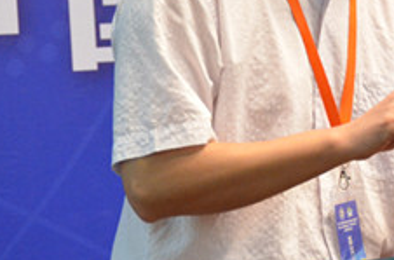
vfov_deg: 3.8
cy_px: 0
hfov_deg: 5.8
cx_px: 457
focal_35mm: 358
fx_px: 3905
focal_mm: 90
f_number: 5.3
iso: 5000
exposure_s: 1/160
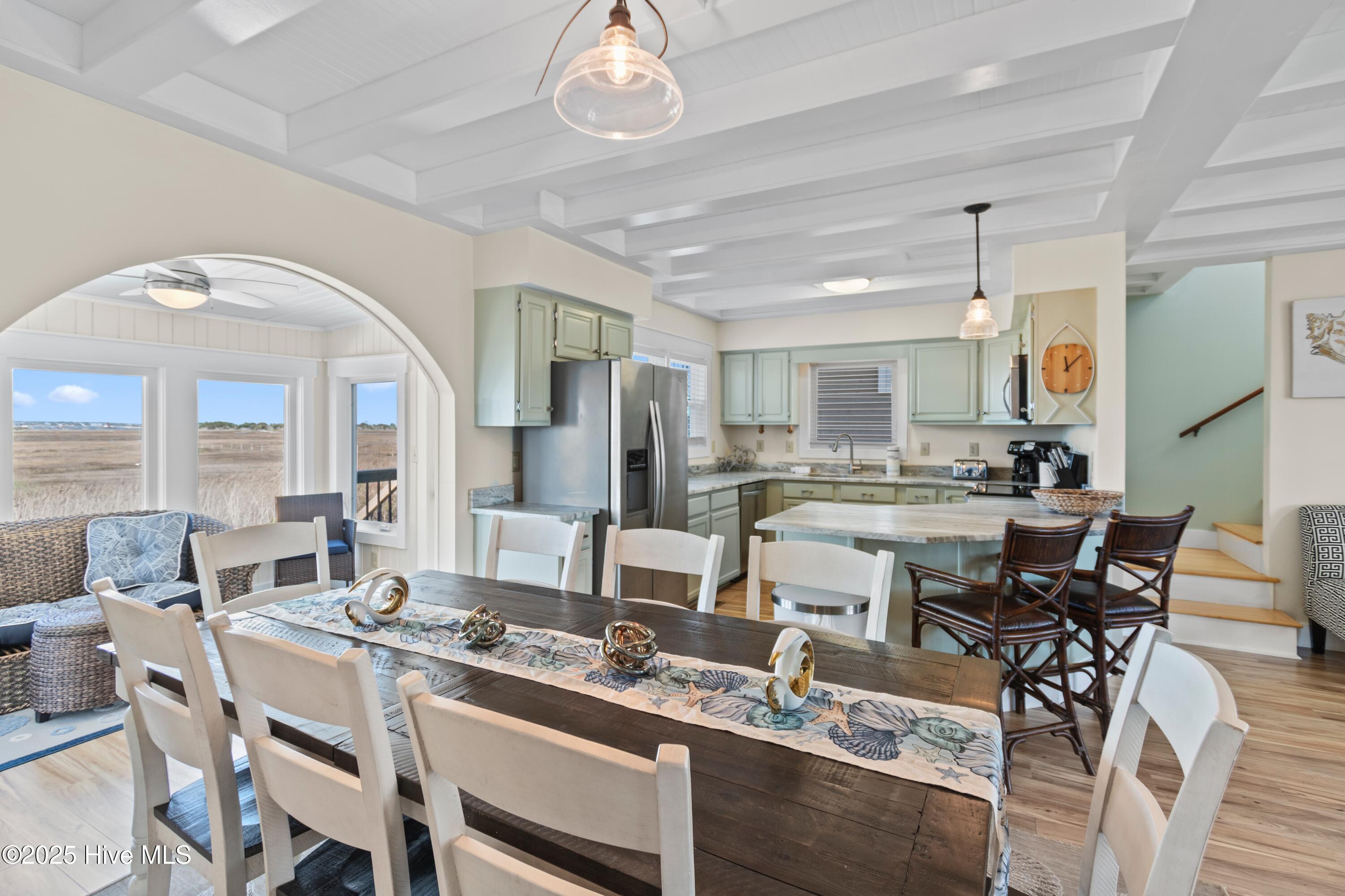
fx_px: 560
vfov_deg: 77.3
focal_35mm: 15
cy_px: 448
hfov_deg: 100.4
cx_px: 672
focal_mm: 10
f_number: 4.5
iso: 100
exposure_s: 1/8
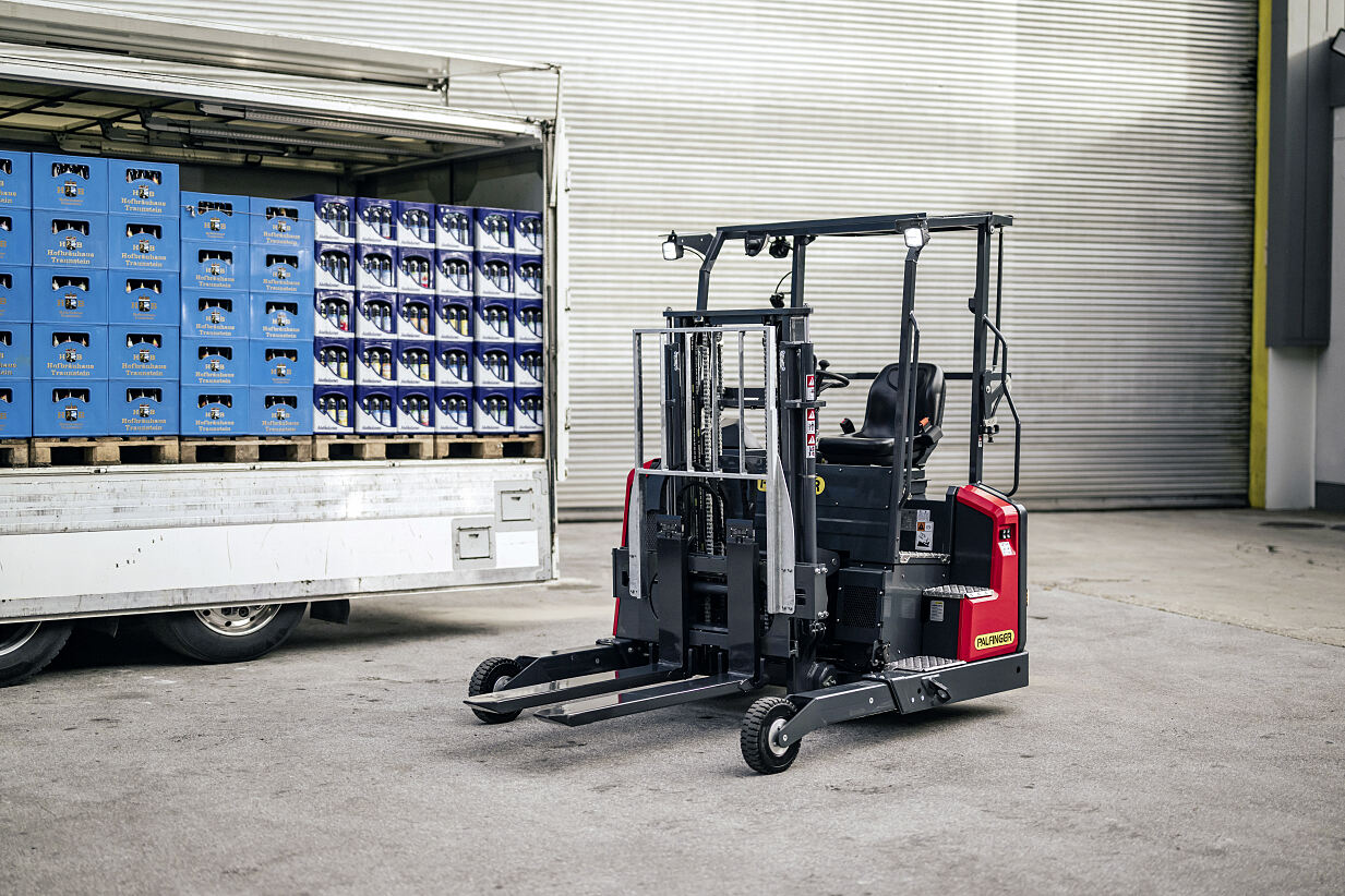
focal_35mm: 50
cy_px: 448
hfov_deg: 39.6
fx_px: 1868
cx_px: 672
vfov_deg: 27.0
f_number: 1.4
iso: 400
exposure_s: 1/10000
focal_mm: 50
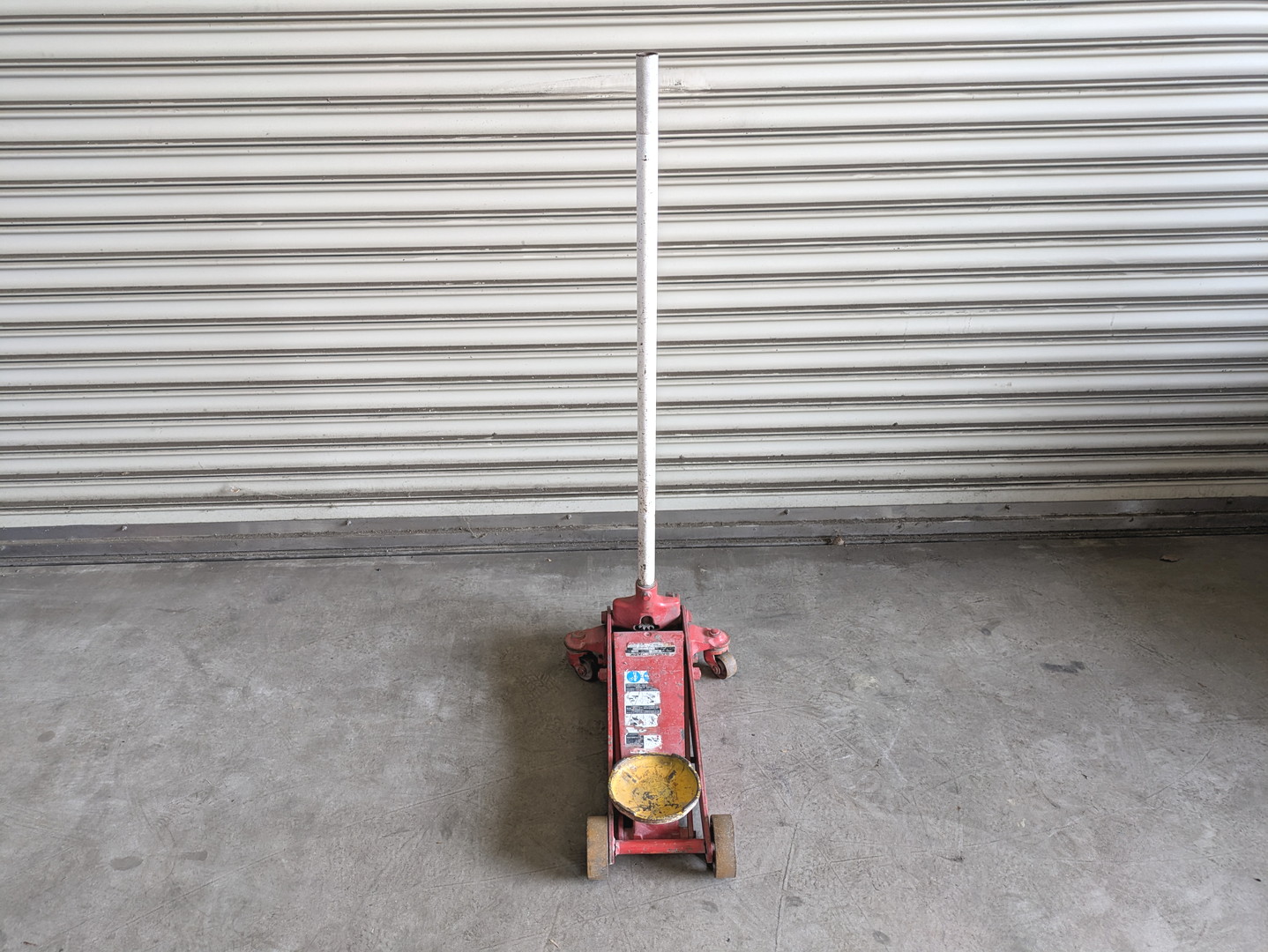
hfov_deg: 69.4
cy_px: 476
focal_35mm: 25
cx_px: 634
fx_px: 916
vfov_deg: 54.9
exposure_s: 1/40
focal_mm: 5.43
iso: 45
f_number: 1.89
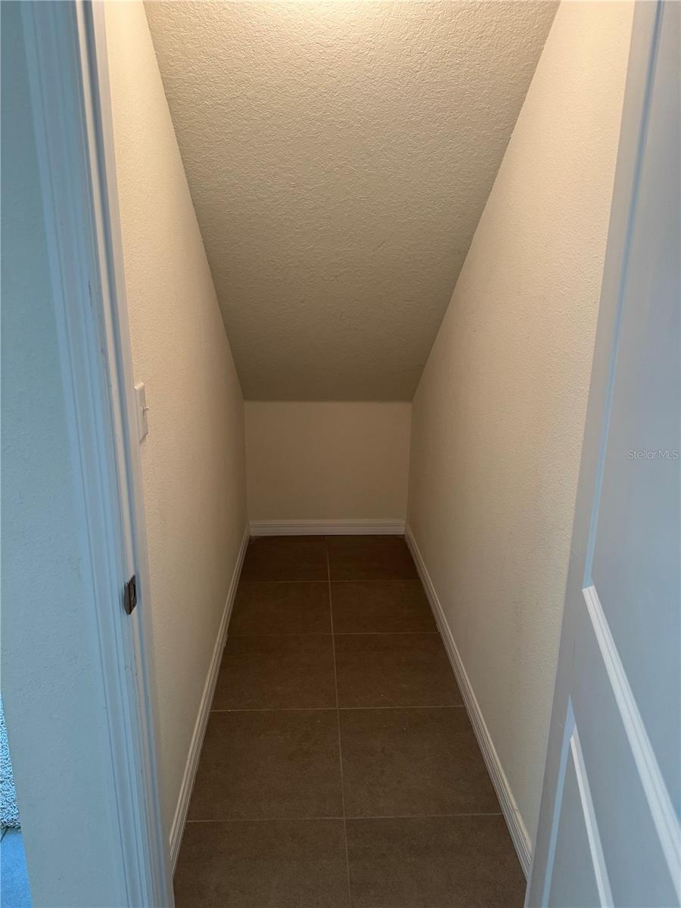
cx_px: 340
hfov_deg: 56.8
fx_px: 630
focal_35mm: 24
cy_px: 454
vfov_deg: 71.6
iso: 200
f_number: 1.78
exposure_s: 1/60
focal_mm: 6.86
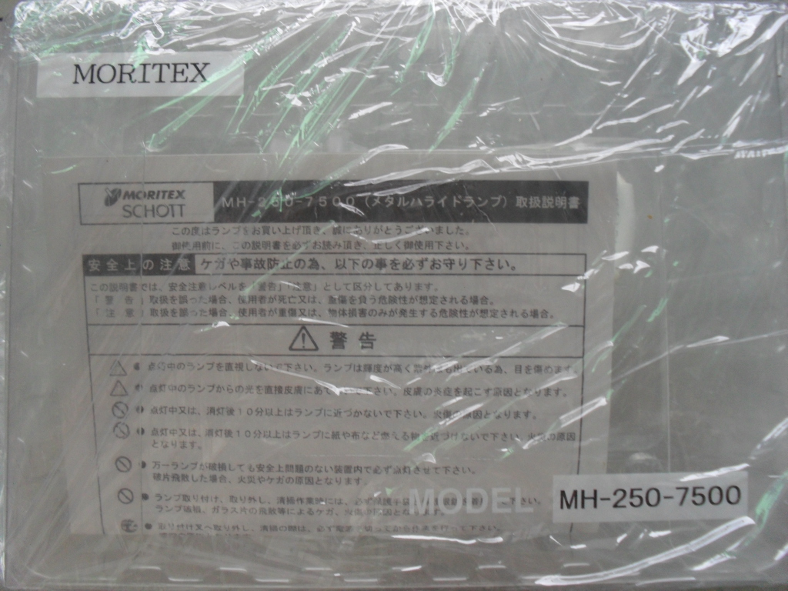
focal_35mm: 35
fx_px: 797
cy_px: 296
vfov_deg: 40.7
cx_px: 394
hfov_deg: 52.6
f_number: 3.2
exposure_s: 1/15
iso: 200
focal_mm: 6.3
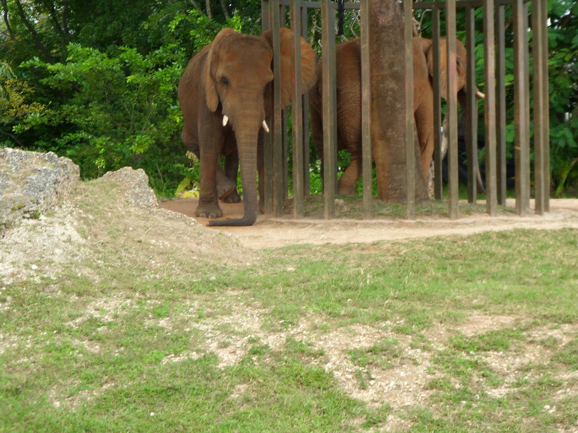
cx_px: 290
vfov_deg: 16.4
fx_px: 1503
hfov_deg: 21.8
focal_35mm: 90
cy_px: 158
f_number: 4.7
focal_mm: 10.6
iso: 80
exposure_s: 1/125
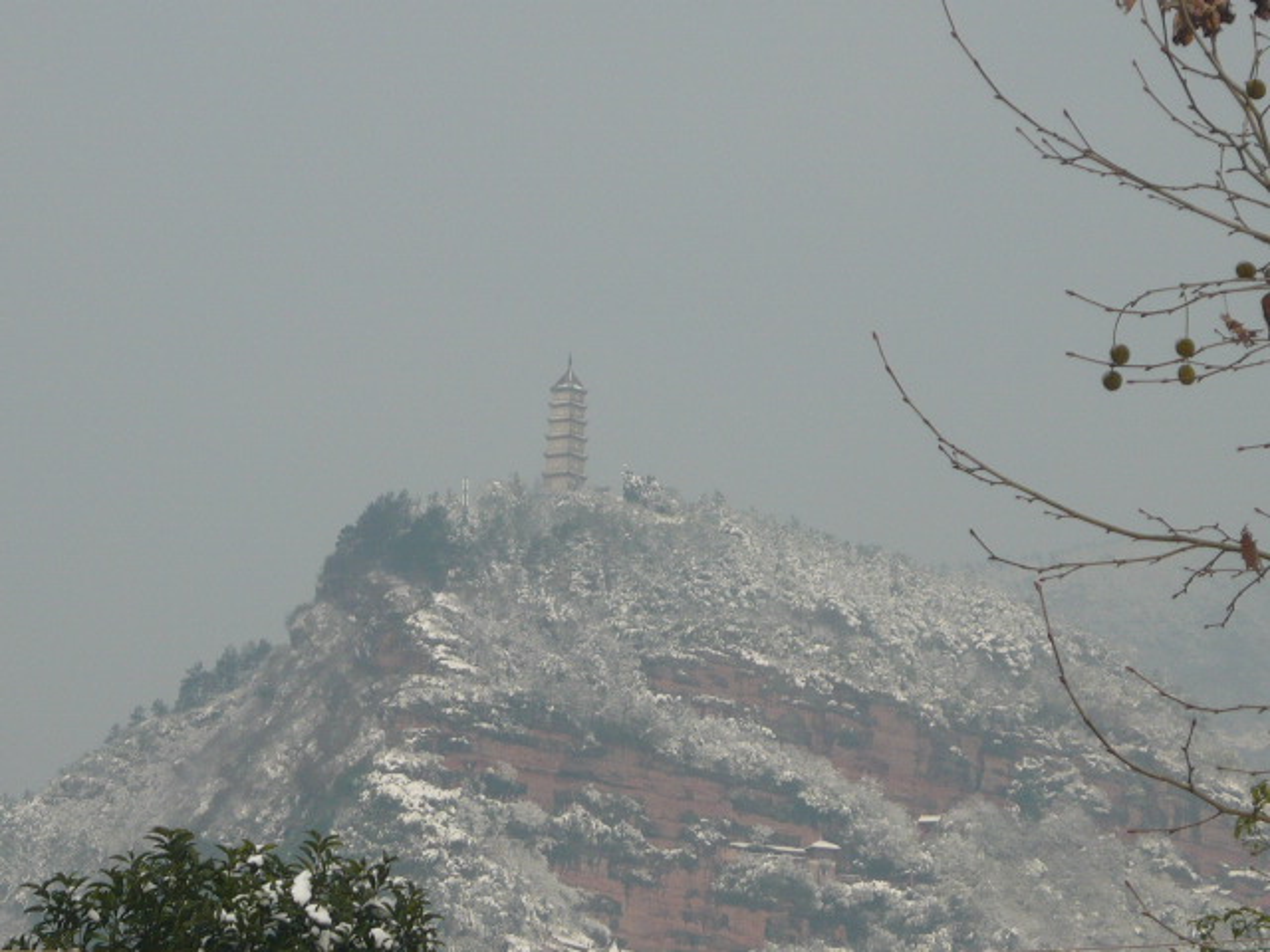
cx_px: 635
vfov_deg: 9.3
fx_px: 5870
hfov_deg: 12.3
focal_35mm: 160
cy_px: 476
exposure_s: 1/125
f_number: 14
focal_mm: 16.5
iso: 100
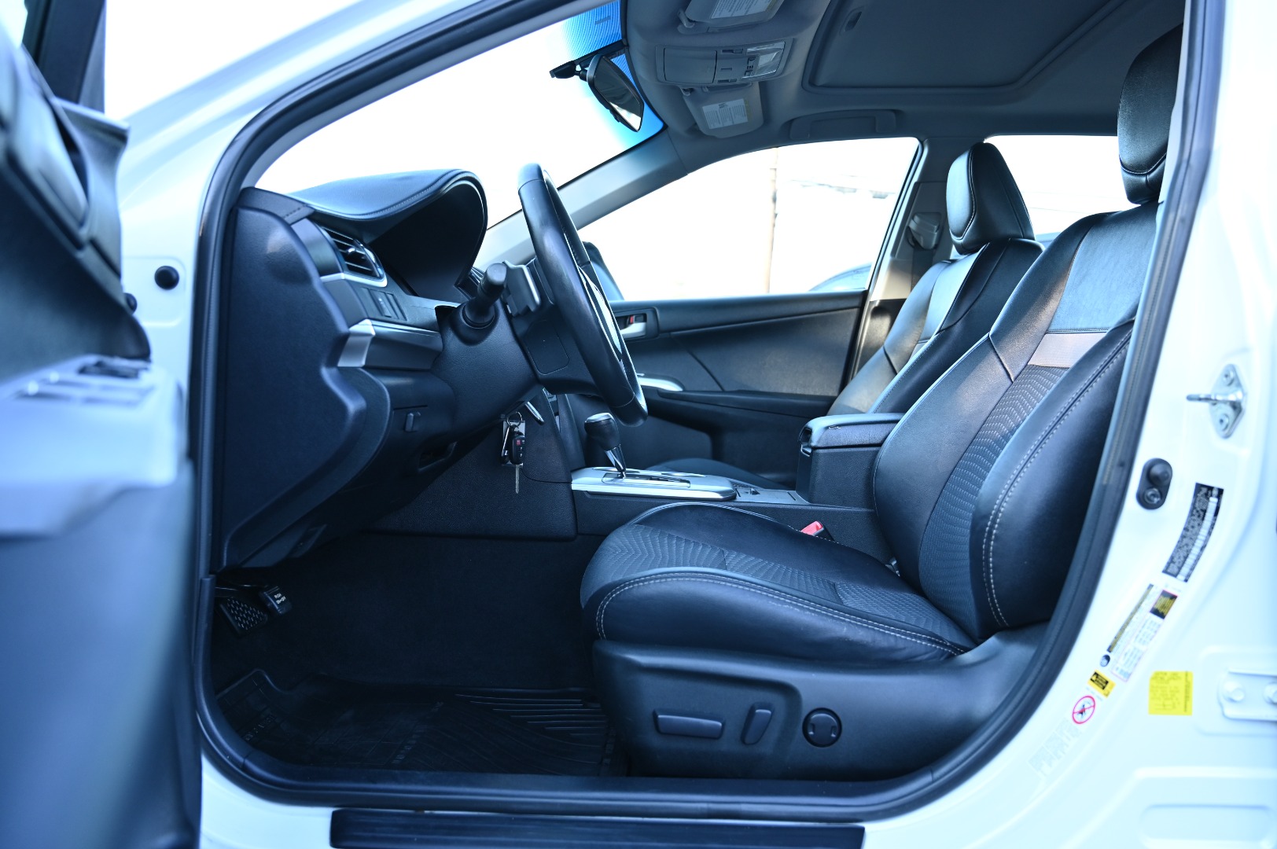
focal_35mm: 28
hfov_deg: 65.5
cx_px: 638
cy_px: 424
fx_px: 992
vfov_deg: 46.3
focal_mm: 28
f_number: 4
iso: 500
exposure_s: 1/125
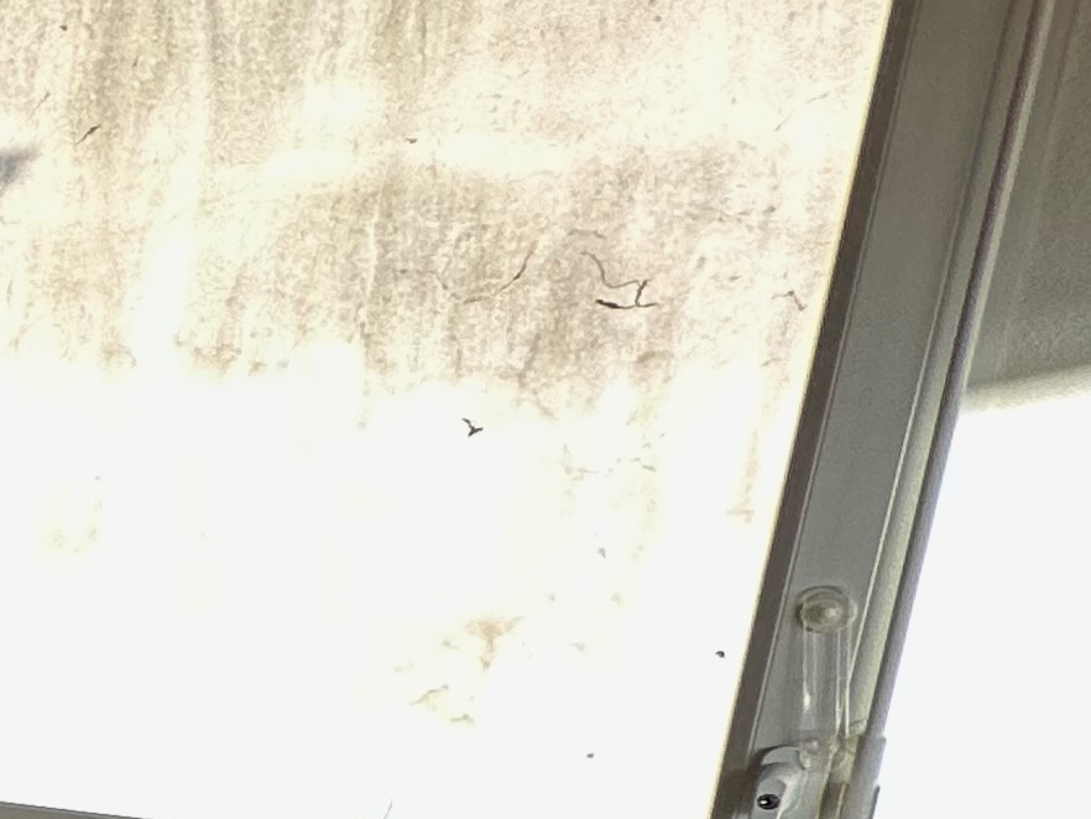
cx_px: -1336
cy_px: 864
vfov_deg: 21.9
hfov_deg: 16.8
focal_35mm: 64
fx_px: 2018
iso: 40
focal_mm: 2.22
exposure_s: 1/99
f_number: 2.2
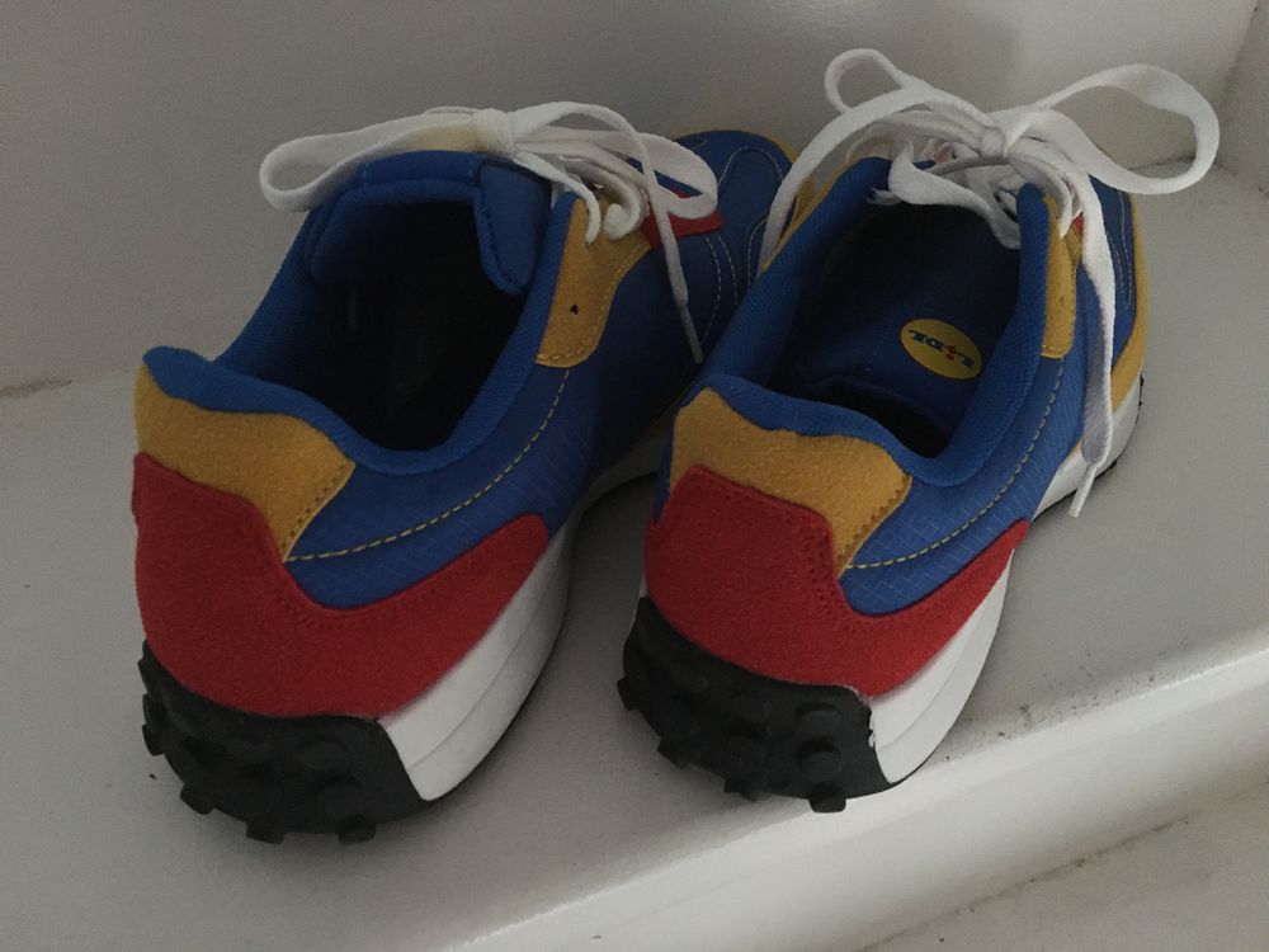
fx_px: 1063
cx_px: 634
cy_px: 476
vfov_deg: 48.2
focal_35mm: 29
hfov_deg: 61.7
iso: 250
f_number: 2.2
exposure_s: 1/17
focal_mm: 4.15
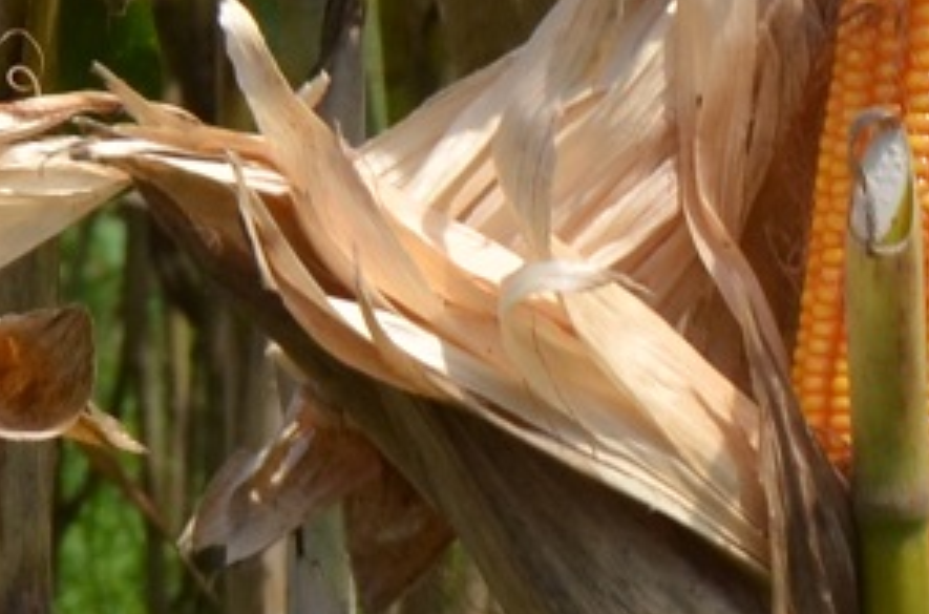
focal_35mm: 752
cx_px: -1049
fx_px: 19363
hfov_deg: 2.7
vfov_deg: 1.8
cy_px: -287
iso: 200
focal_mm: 75
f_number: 11
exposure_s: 1/250
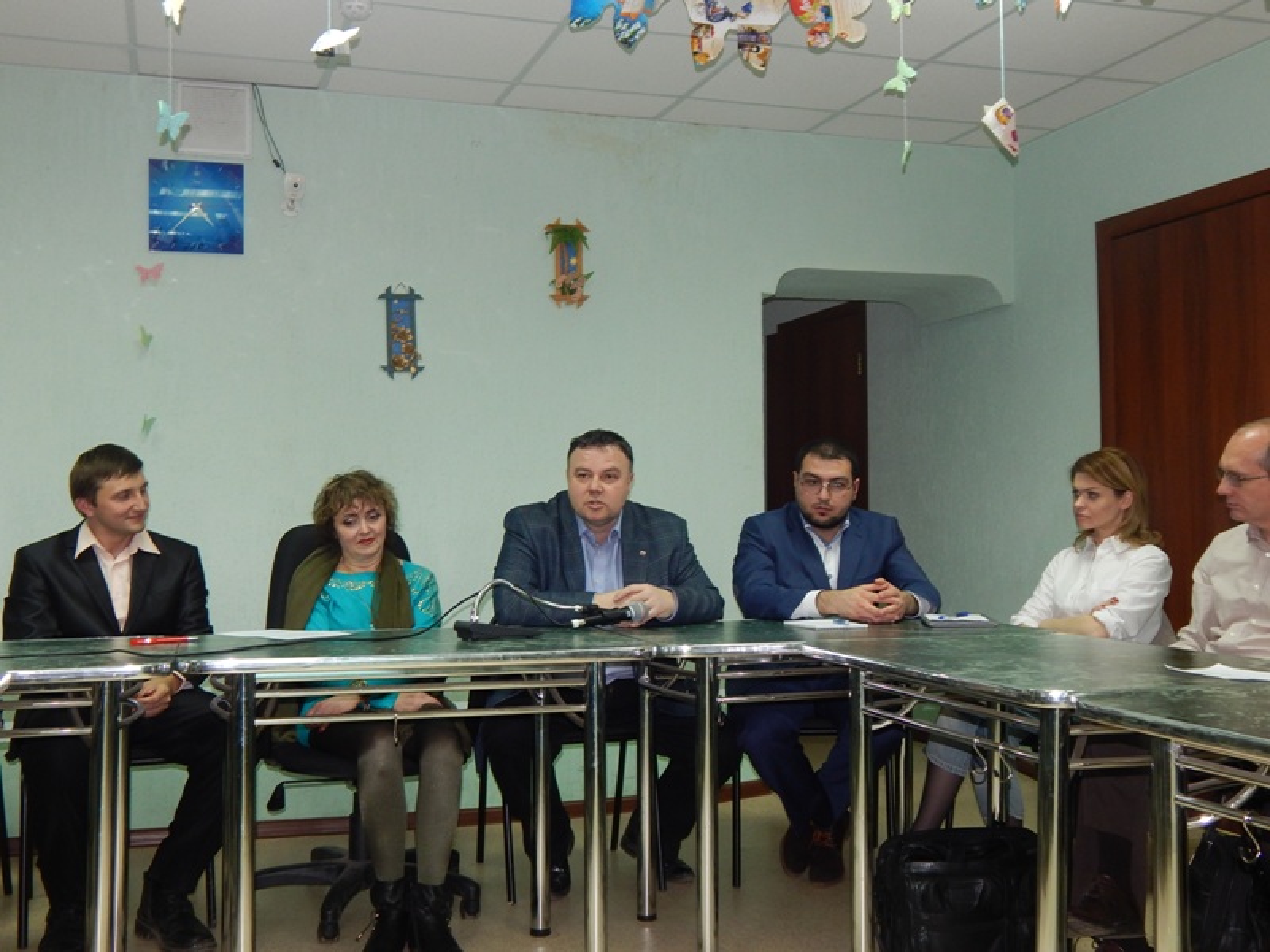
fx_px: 1394
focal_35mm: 38
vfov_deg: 37.7
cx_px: 635
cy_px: 476
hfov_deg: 49.0
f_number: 3.4
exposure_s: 1/30
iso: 200
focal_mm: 6.8
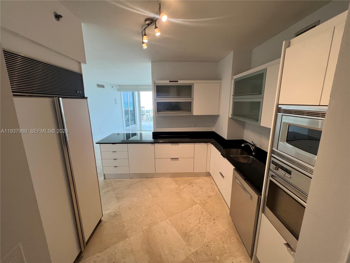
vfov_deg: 89.9
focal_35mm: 13
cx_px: 175
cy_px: 132
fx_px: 131
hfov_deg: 106.2
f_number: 1.8
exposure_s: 1/120
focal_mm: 1.57
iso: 125
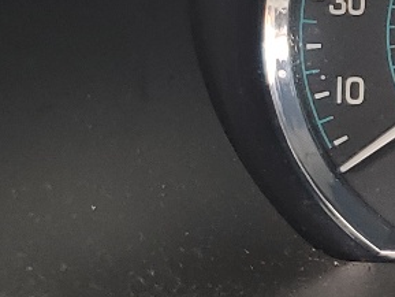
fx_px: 1644
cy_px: -73
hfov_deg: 11.6
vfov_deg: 10.1
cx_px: 909
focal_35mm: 144
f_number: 1.5
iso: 50
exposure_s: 1/60.2
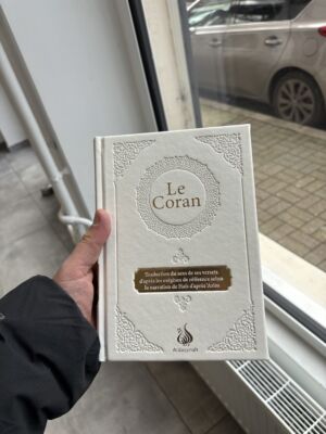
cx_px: 163
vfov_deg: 67.3
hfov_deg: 53.1
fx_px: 326
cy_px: 217
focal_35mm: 26
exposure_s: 1/462
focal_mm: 5.96
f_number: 1.6
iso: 50
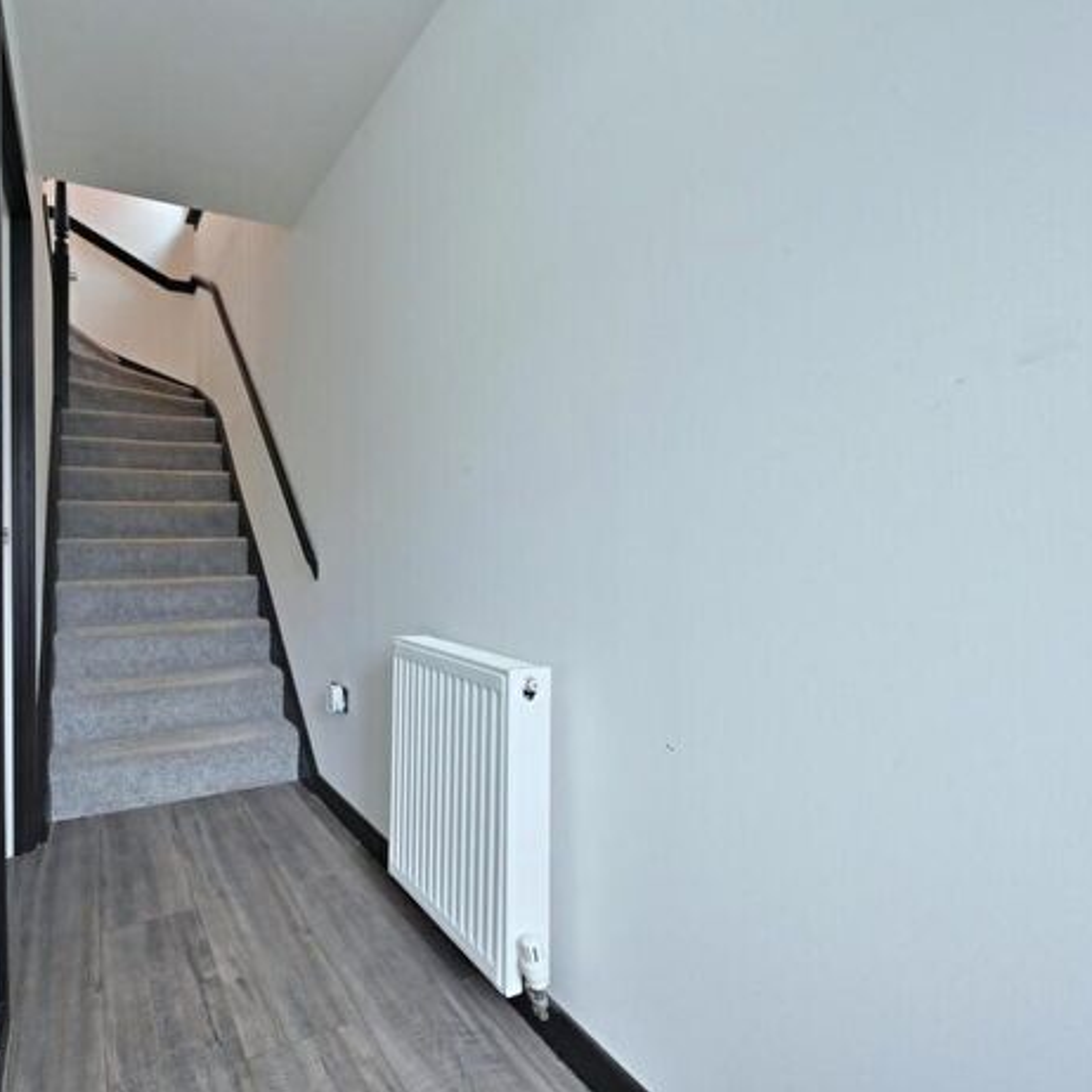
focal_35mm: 18
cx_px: 378
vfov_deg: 80.7
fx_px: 642
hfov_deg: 78.5
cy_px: 548
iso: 2500
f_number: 13
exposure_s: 1/80
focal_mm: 14
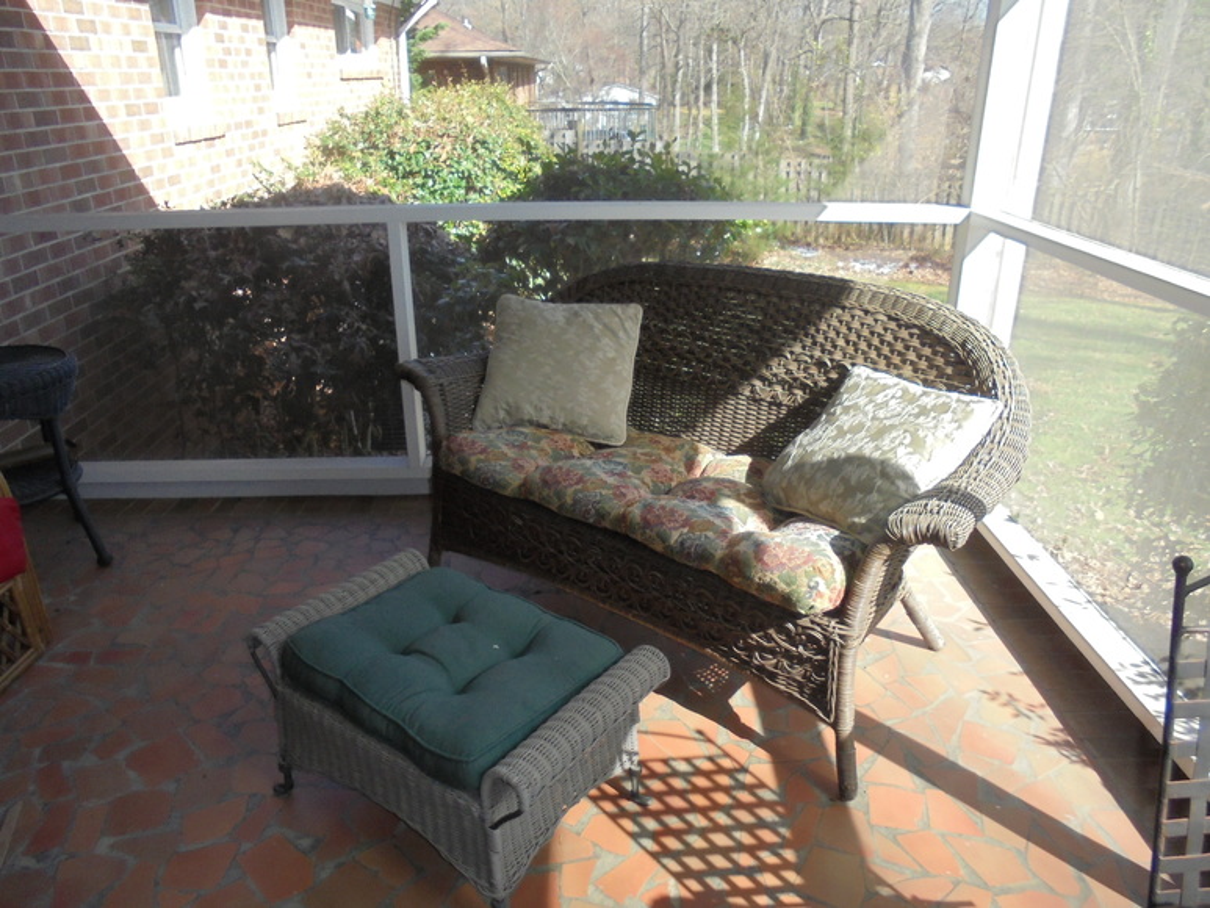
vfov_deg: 53.1
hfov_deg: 67.3
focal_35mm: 26
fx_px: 909
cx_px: 605
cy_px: 454
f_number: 3.5
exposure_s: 1/400
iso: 250
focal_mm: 4.6
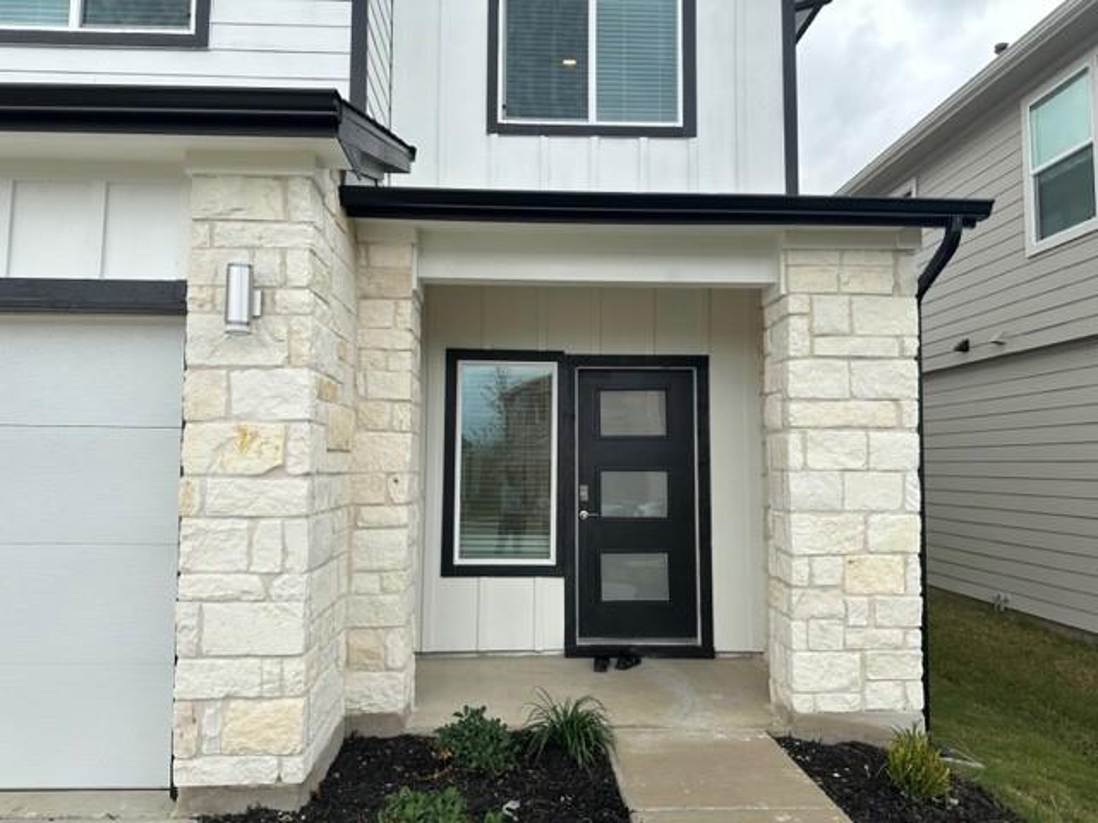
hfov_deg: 71.6
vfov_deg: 56.8
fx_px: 761
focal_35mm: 24
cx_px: 549
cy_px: 412
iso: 80
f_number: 1.78
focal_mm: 6.86
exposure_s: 1/1131
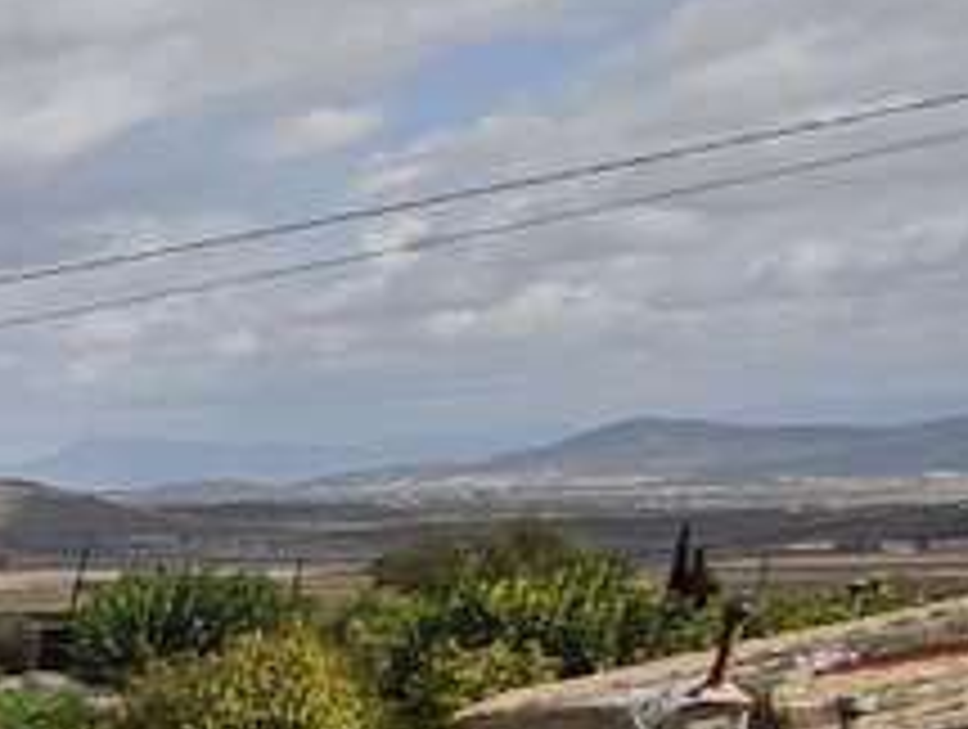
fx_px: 2325
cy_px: 1125
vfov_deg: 16.2
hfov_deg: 12.1
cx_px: -1826
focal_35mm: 83
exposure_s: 1/1027
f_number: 2.2
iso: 50
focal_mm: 2.16
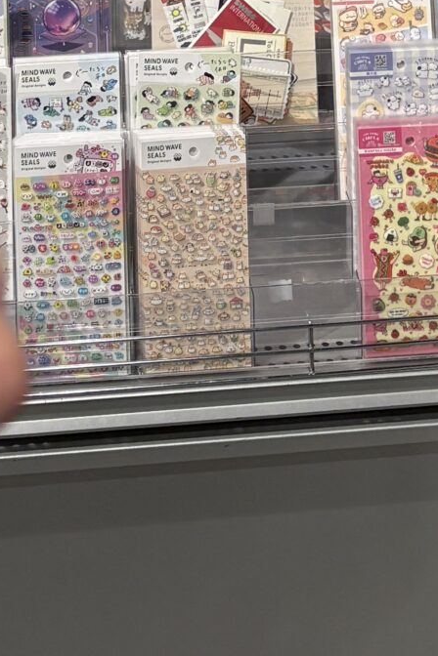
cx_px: 237
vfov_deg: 17.7
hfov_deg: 13.3
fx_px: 1880
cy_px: -336
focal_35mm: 103
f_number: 1.6
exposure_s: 1/120
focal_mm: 5.96
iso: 100
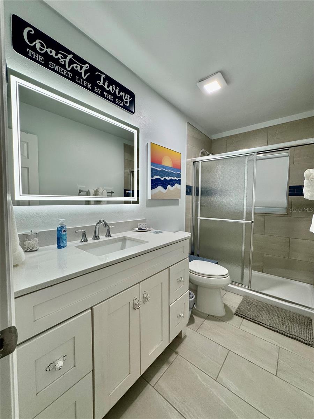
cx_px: 157
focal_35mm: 14
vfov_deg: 102.1
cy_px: 210
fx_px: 169
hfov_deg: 85.7
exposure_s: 1/120
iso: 160
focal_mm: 2.22
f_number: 2.2
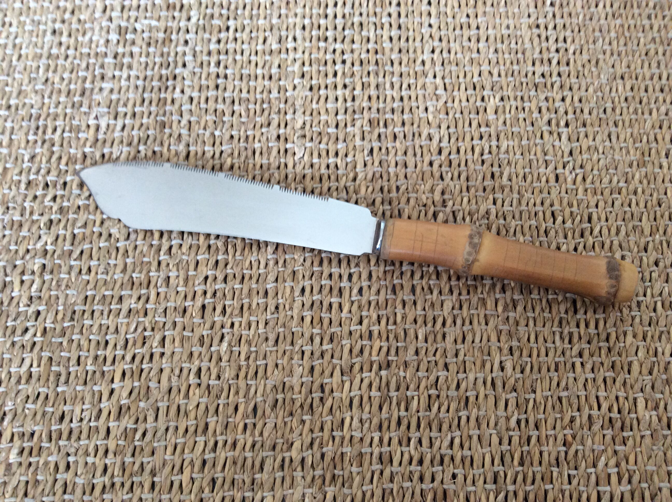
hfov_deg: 56.9
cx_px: 336
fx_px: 620
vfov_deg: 44.1
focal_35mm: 32
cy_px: 251
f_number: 2.4
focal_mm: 3.3
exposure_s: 1/25
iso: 160
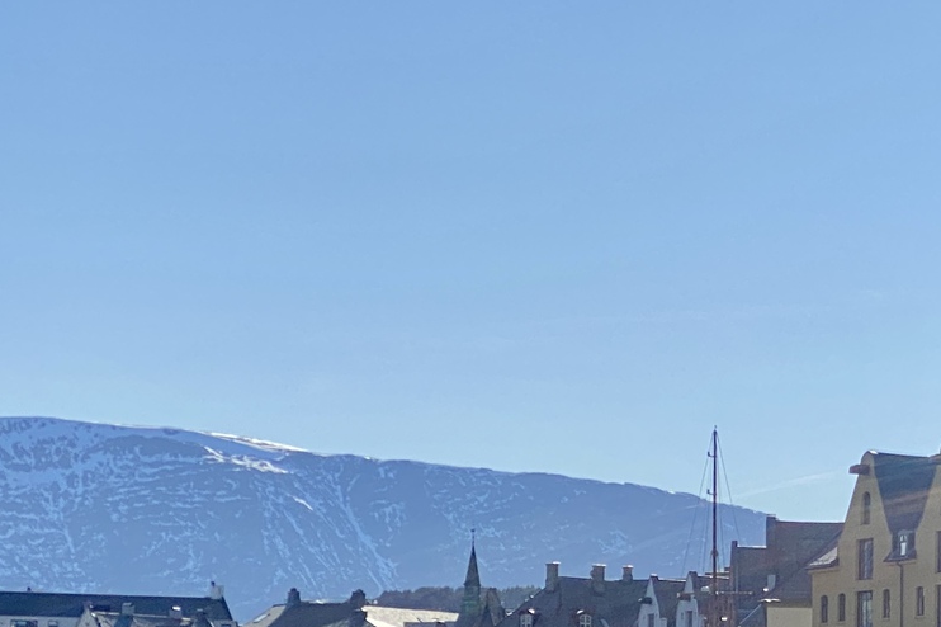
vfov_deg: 9.7
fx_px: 3658
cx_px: 1124
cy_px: 617
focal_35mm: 140
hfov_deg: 14.2
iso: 20
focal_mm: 6
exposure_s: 1/2817
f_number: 2
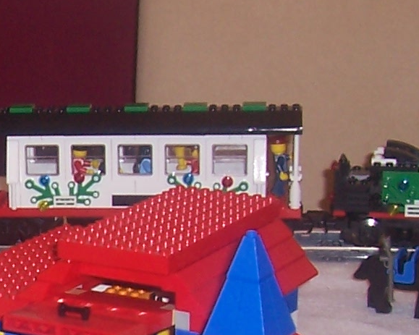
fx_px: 1637
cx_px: -216
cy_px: 387
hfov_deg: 13.7
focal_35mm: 132
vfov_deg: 11.5
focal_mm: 5.6
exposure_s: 1/60
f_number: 2.7
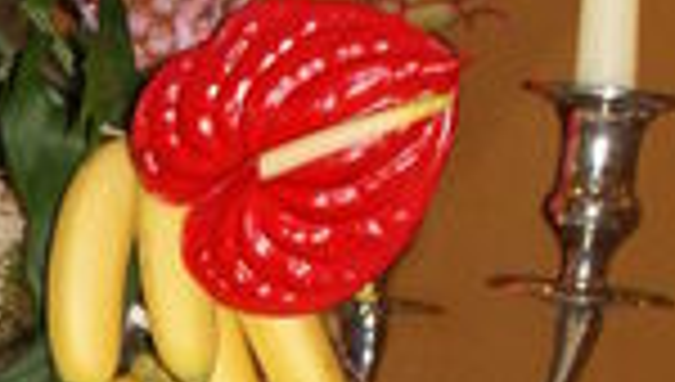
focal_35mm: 226
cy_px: 706
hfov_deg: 9.4
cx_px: -166
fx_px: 4052
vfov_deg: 5.3
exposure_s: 1/60
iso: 400
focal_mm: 24
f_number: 5.6
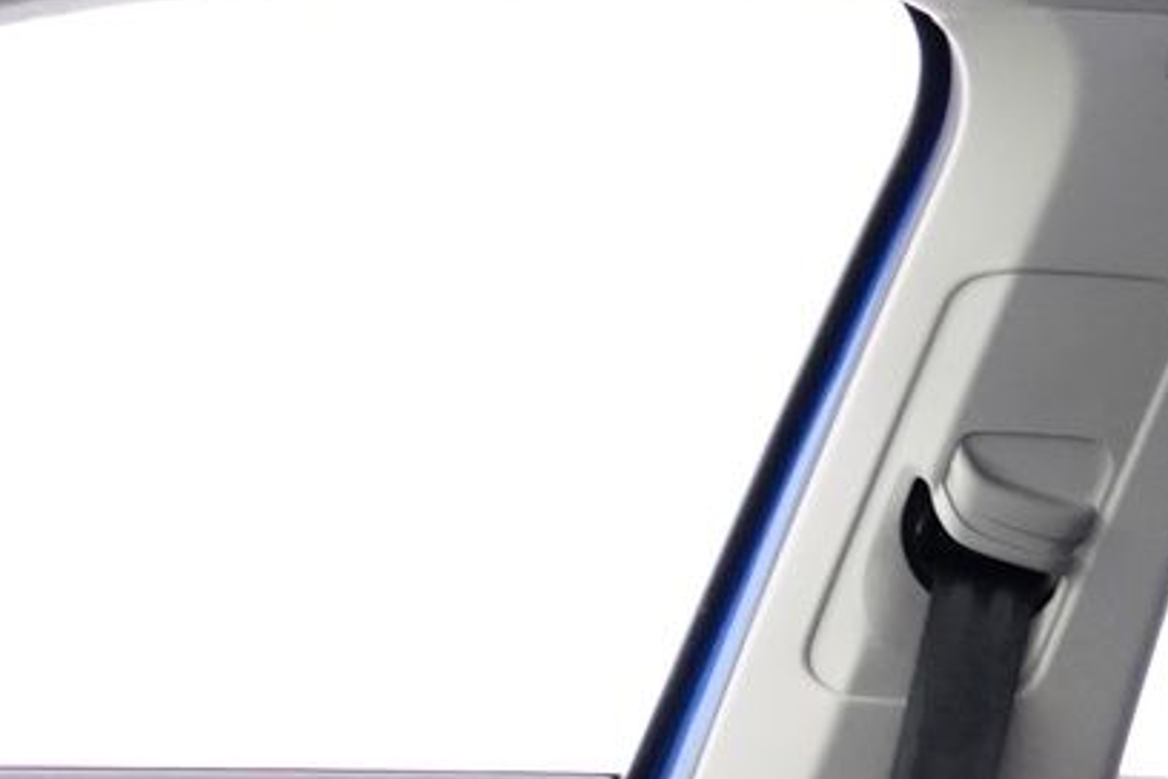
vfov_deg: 8.9
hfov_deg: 13.7
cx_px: -20
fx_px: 4769
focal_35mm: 147
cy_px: 1496
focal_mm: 24
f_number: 5
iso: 1250
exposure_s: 1/8
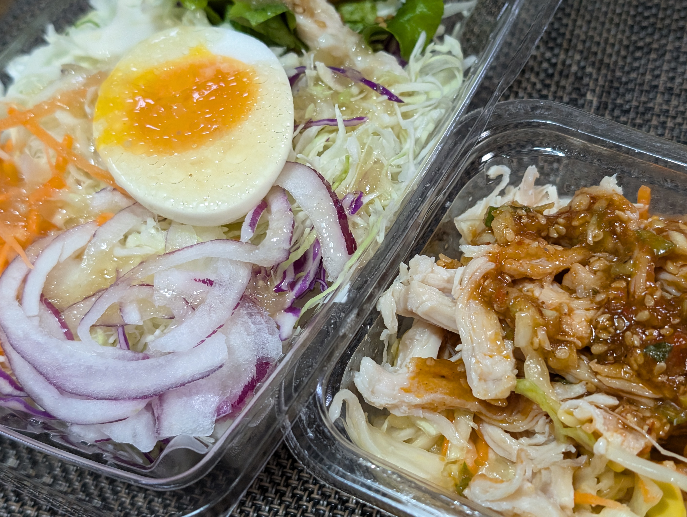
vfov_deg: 29.7
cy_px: 258
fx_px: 974
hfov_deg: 38.9
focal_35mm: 49
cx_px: 344
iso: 641
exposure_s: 1/89.1
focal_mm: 6.9
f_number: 1.68
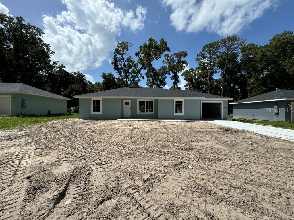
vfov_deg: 85.7
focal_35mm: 14
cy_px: 110
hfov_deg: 102.1
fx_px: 119
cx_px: 147
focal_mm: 2.22
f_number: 2.2
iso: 50
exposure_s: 1/2342
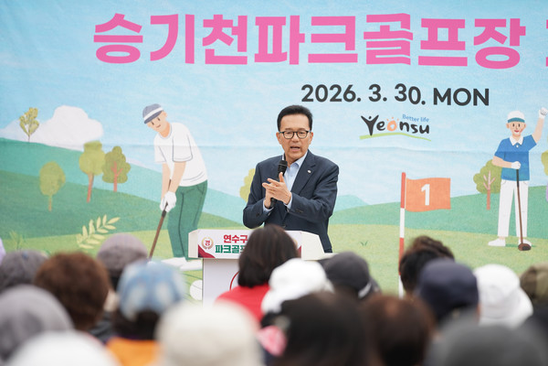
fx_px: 3044
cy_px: 183
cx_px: 274
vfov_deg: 6.9
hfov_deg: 10.3
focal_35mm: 200
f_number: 2.8
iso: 125
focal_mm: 200
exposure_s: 1/250
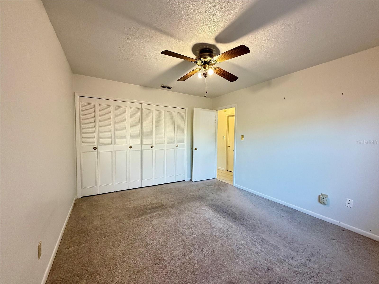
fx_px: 153
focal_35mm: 14
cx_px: 190
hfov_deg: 102.1
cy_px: 142
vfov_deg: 85.7
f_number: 2.2
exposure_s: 1/60
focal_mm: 2.22
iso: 400
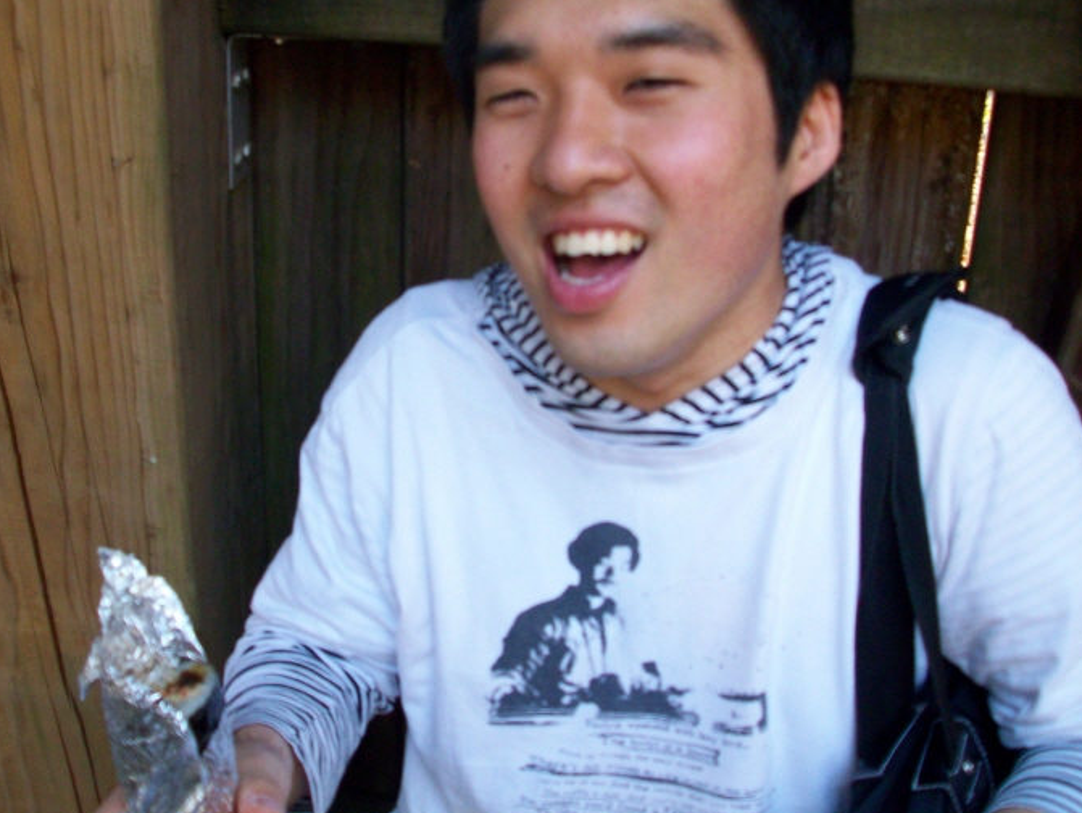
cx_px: 577
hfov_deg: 47.8
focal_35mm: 39
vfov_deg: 36.8
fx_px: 1220
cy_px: 374
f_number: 2.8
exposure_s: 1/134
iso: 160
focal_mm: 5.7
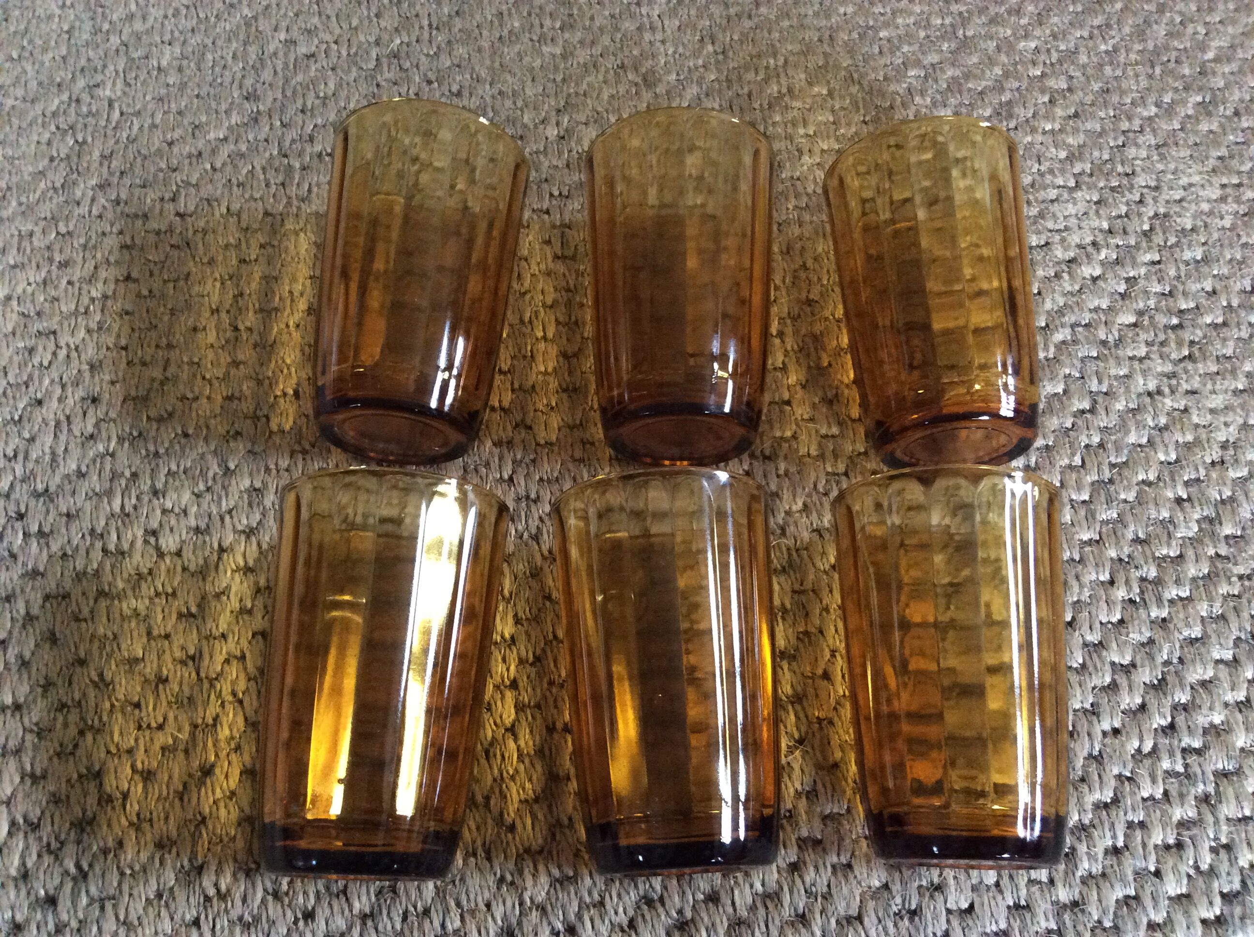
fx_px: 1158
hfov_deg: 56.9
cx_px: 627
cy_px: 468
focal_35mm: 32
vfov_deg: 44.1
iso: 320
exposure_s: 1/17
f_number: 2.4
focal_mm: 3.3
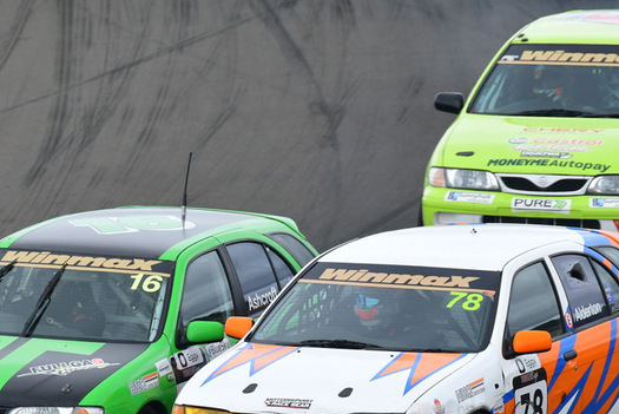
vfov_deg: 1.2
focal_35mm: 1142
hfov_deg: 1.8
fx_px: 19652
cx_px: 340
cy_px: 297
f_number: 11
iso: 800
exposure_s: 1/640
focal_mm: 500
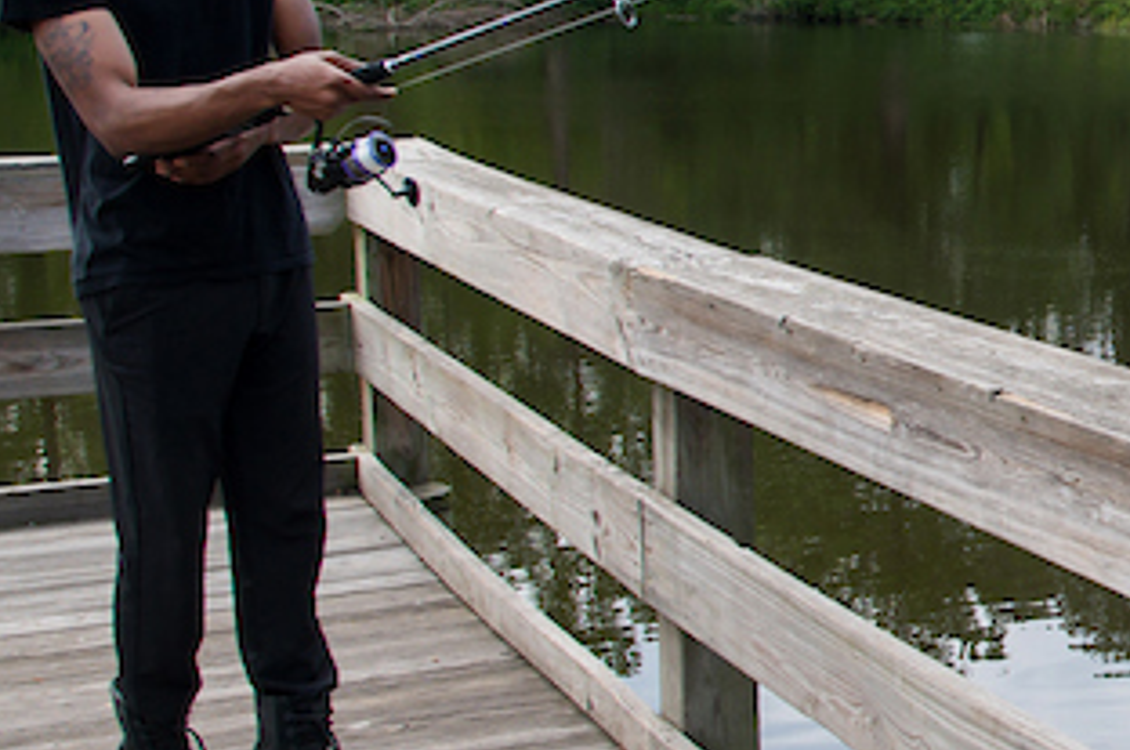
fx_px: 2413
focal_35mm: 77
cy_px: 315
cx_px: 1489
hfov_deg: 23.2
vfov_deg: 17.6
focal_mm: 20
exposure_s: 1/200
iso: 200
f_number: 9
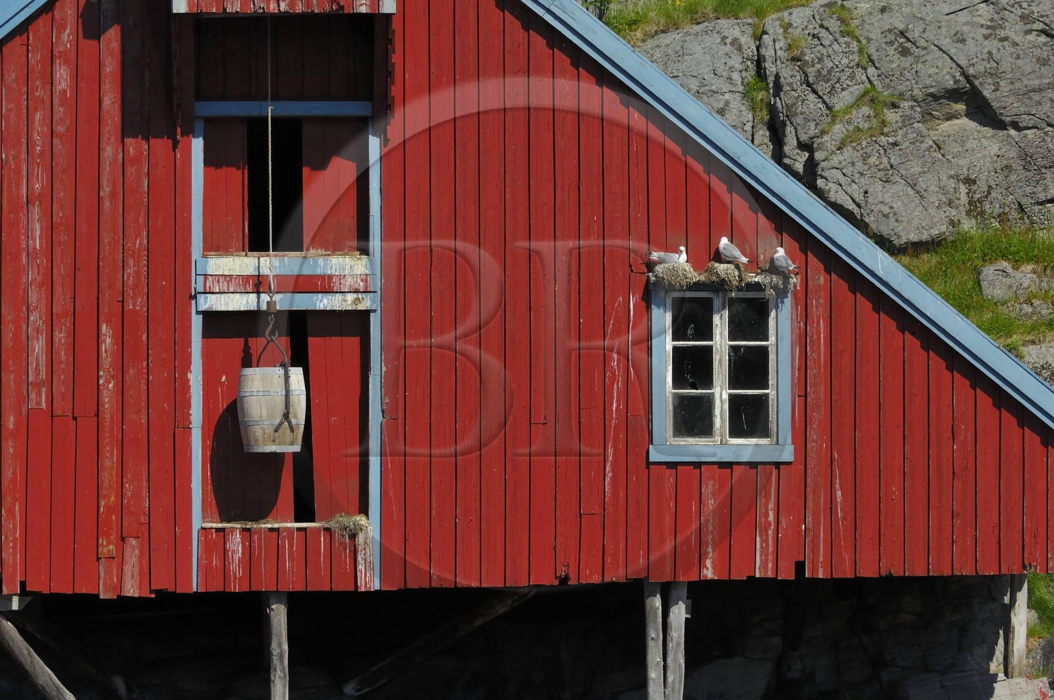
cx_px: 527
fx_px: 3771
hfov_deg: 15.9
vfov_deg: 10.6
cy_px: 350
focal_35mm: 129
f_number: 8
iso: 100
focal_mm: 86
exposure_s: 1/320
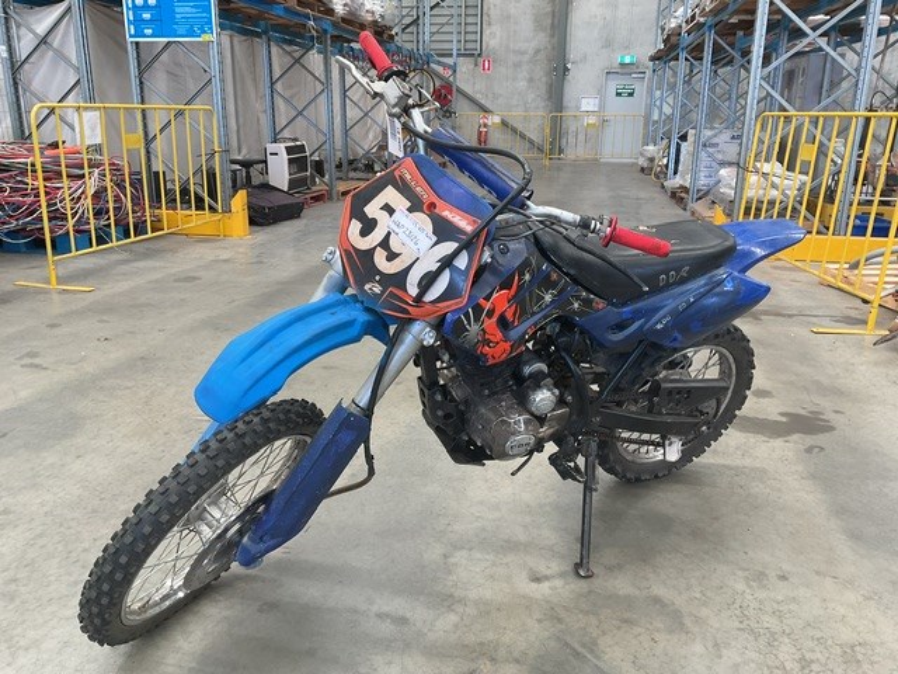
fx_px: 752
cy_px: 337
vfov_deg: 48.2
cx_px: 449
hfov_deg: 61.7
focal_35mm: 29
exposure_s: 1/60
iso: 40
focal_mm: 3
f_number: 1.8
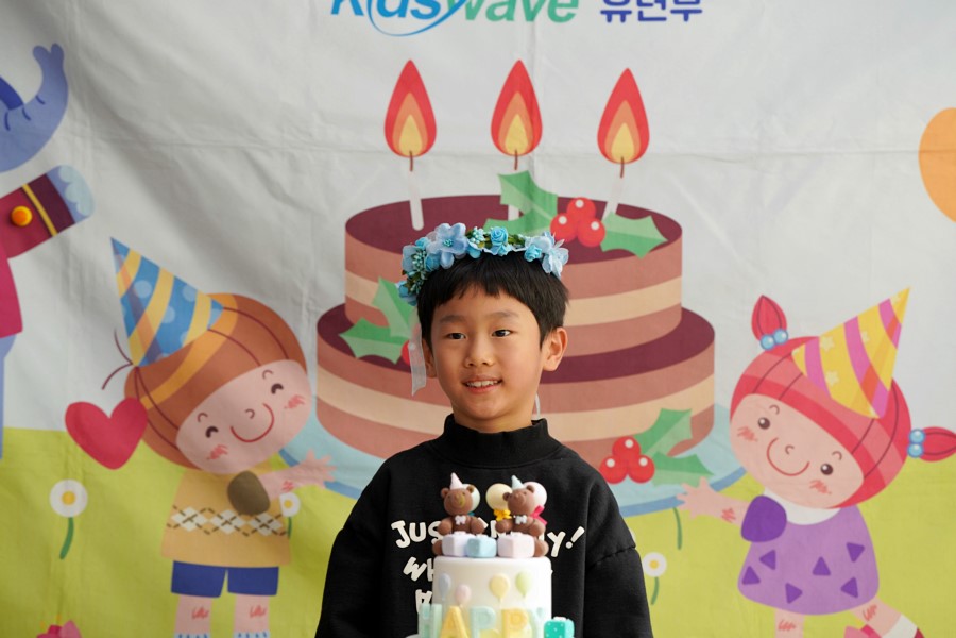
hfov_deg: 19.6
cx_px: 478
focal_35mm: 104
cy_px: 319
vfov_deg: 13.2
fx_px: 2762
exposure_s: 1/160
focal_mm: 104
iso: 250
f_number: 4
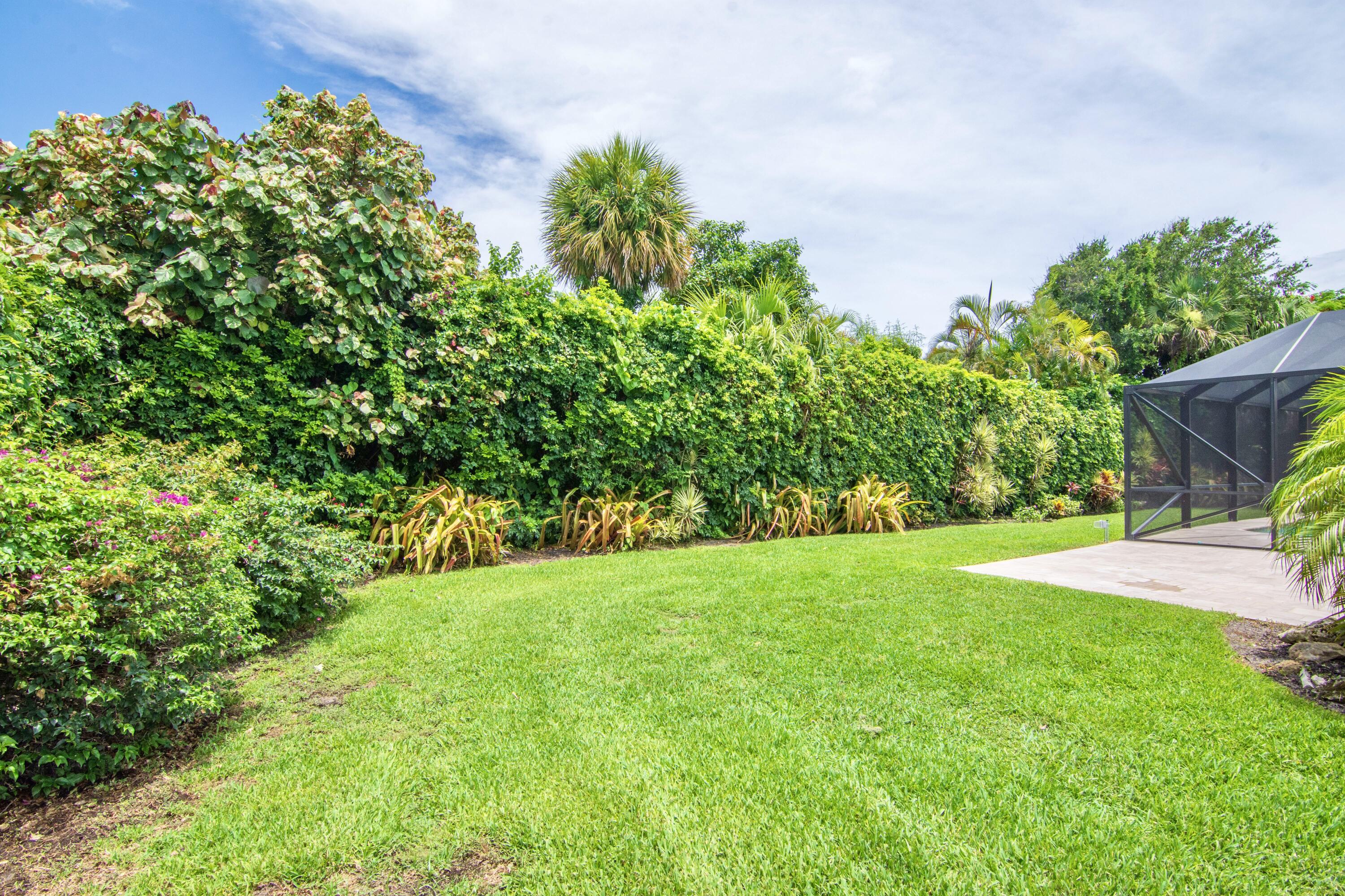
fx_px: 616
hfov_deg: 95.0
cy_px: 448
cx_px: 672
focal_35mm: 16
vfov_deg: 72.1
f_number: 14
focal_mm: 11
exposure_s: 1/250
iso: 320
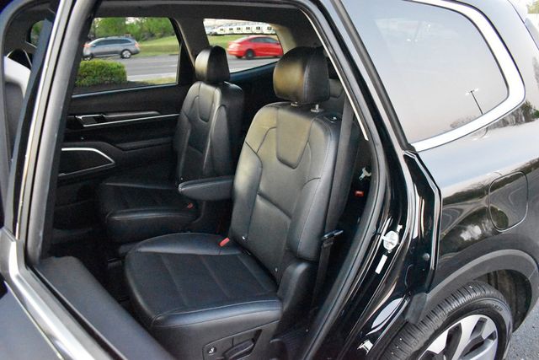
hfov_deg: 67.4
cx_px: 270
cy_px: 180
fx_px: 404
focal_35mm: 27
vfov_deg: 48.0
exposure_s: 1/125
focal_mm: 18
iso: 10000
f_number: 3.5
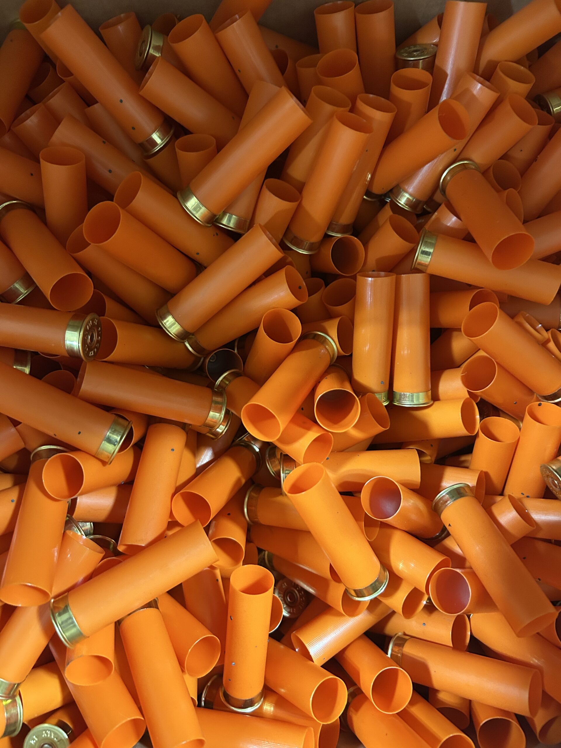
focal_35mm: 26
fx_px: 562
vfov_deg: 67.3
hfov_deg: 53.1
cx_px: 280
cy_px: 374
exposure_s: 1/60
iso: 500
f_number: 1.5
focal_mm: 5.7
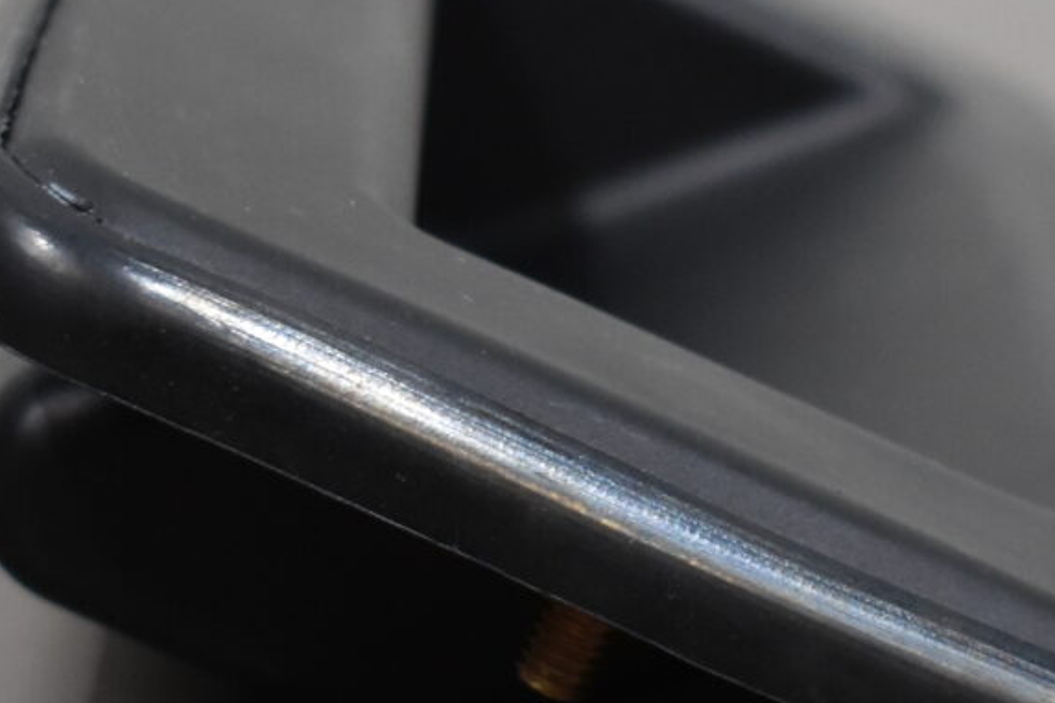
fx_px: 5508
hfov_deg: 10.9
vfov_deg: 7.3
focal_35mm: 188
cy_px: 403
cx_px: 609
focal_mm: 28
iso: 800
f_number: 4.2
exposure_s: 1/200
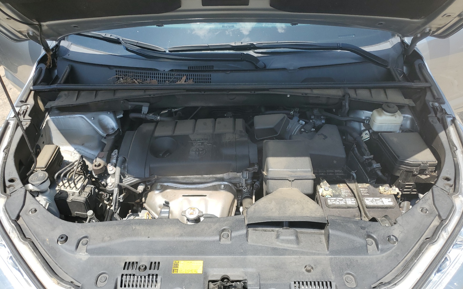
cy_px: 138
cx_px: 232
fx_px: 353
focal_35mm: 28
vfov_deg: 44.5
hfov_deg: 66.5
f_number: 1.5
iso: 50
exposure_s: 1/1667
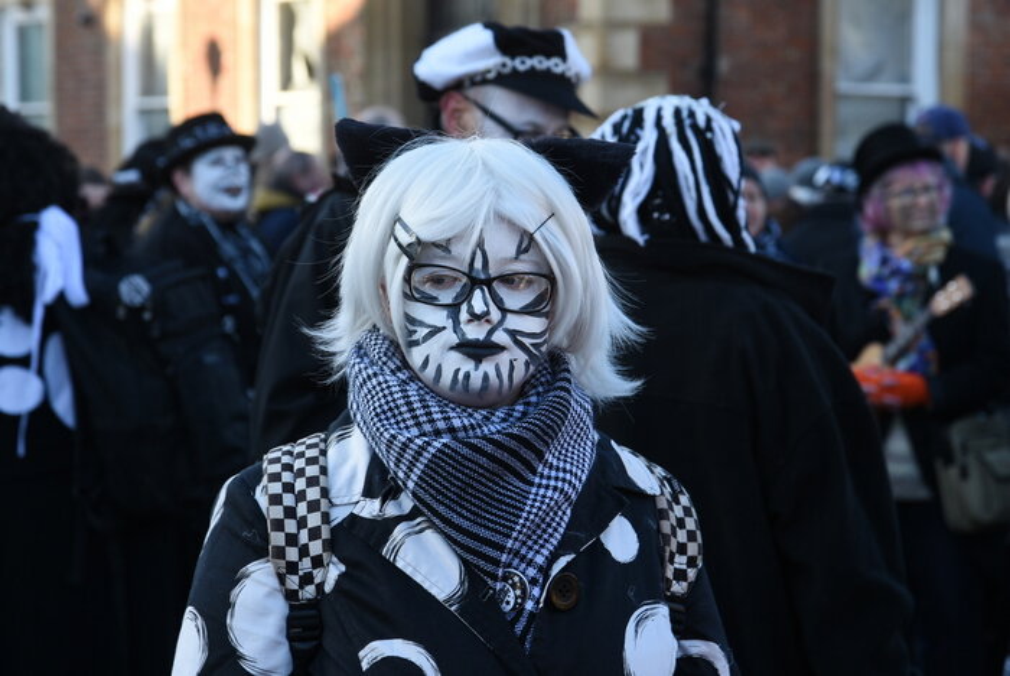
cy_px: 338
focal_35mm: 105
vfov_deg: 13.1
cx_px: 505
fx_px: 2948
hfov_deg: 19.4
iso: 125
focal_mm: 70
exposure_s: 1/125
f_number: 5
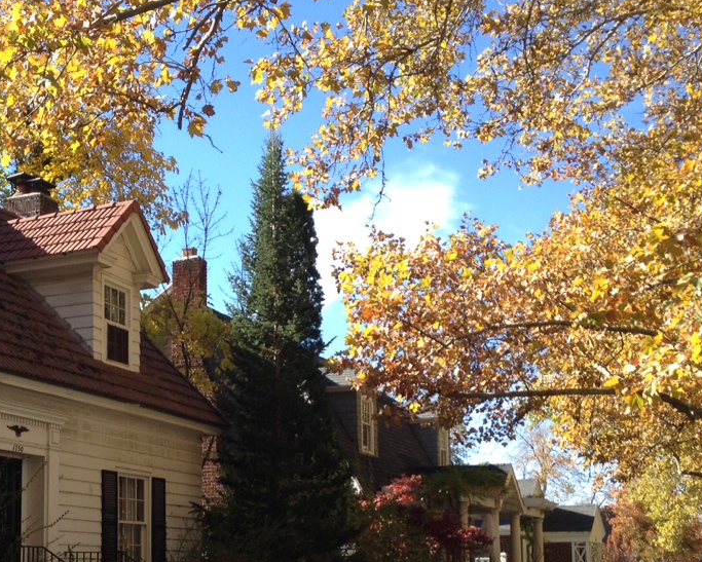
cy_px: 449
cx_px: 221
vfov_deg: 23.5
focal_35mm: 64
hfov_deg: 29.3
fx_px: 1330
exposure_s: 1/536
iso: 50
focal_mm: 4.28
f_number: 2.4
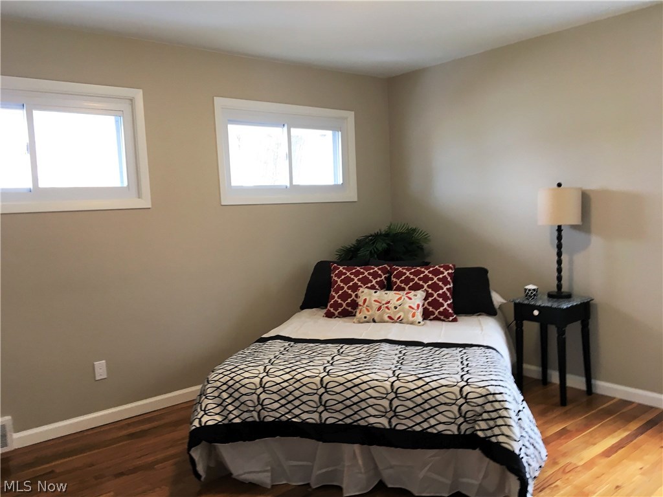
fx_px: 555
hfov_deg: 61.7
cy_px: 248
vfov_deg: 48.2
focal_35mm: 29
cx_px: 332
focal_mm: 4.15
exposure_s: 1/30
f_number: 2.2
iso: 50
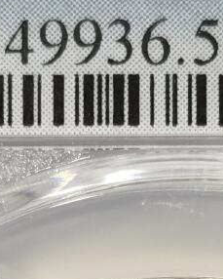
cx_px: 192
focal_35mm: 332
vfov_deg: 5.8
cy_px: 422
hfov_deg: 4.7
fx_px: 2738
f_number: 16
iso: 100
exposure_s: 1/100
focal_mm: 5.56
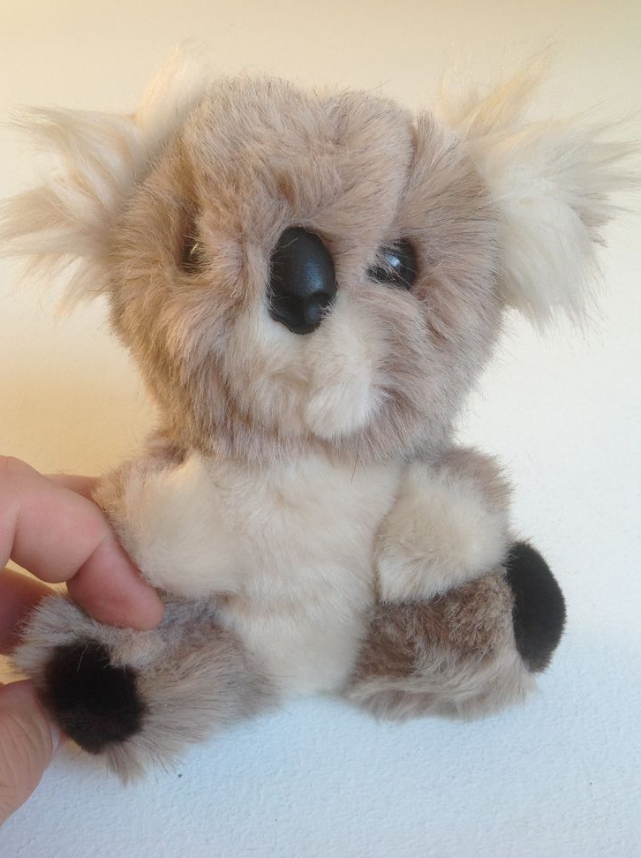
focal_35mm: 36
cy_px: 425
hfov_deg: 39.6
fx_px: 891
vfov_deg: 51.4
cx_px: 318
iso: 50
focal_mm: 4.28
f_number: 2.4
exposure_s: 1/24
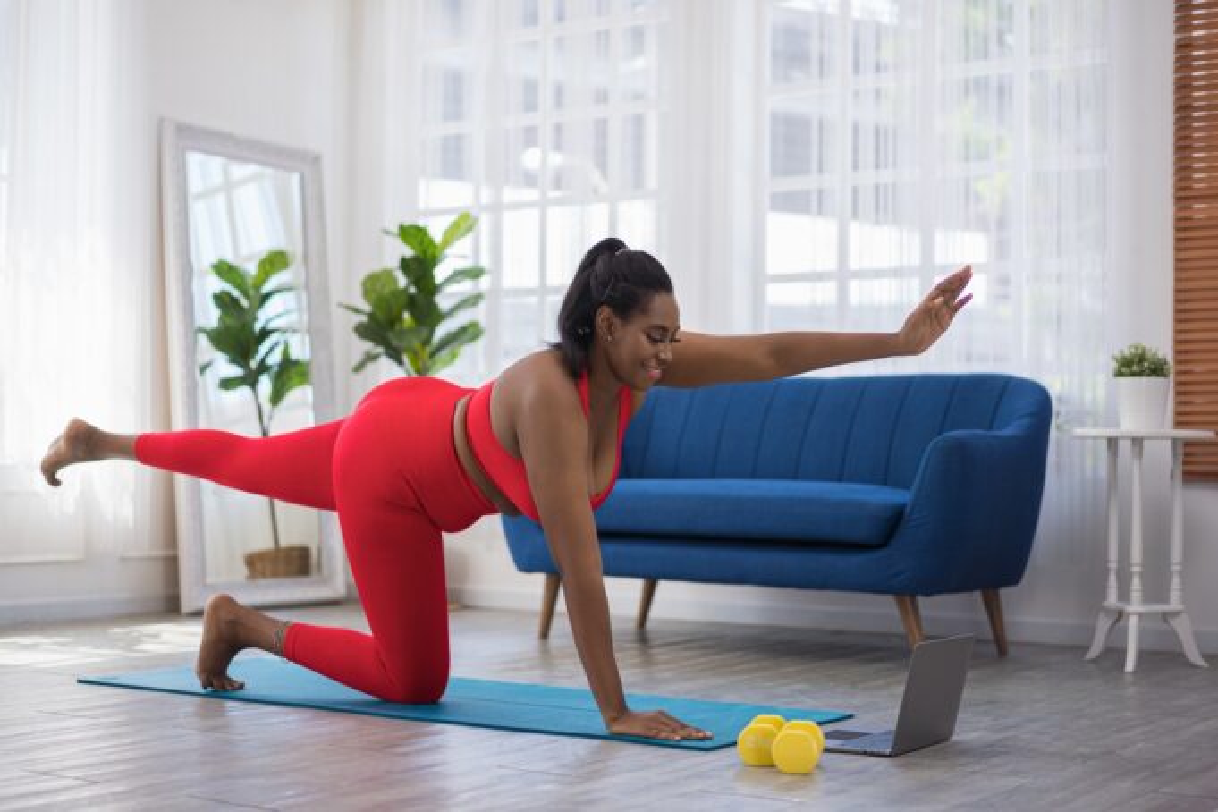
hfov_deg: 36.2
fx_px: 1861
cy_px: 406
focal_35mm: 55
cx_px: 609
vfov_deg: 24.6
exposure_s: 1/640
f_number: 1.8
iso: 200
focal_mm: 55
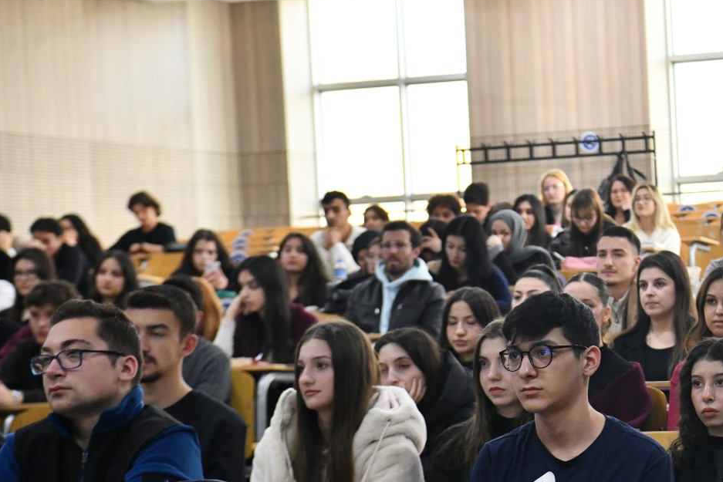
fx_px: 2430
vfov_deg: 11.3
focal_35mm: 121
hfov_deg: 16.8
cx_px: 610
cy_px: 281
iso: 2500
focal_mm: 70
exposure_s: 1/160
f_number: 5
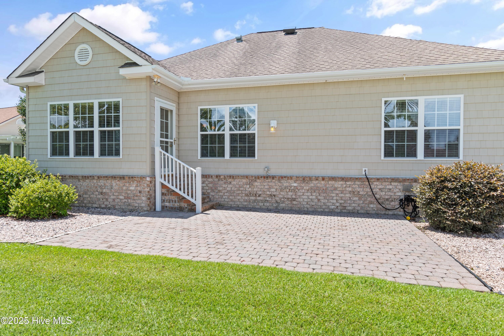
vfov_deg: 59.5
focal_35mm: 21
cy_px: 168
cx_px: 252
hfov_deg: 81.2
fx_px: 294
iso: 100
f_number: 5.6
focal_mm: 14
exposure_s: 1/125
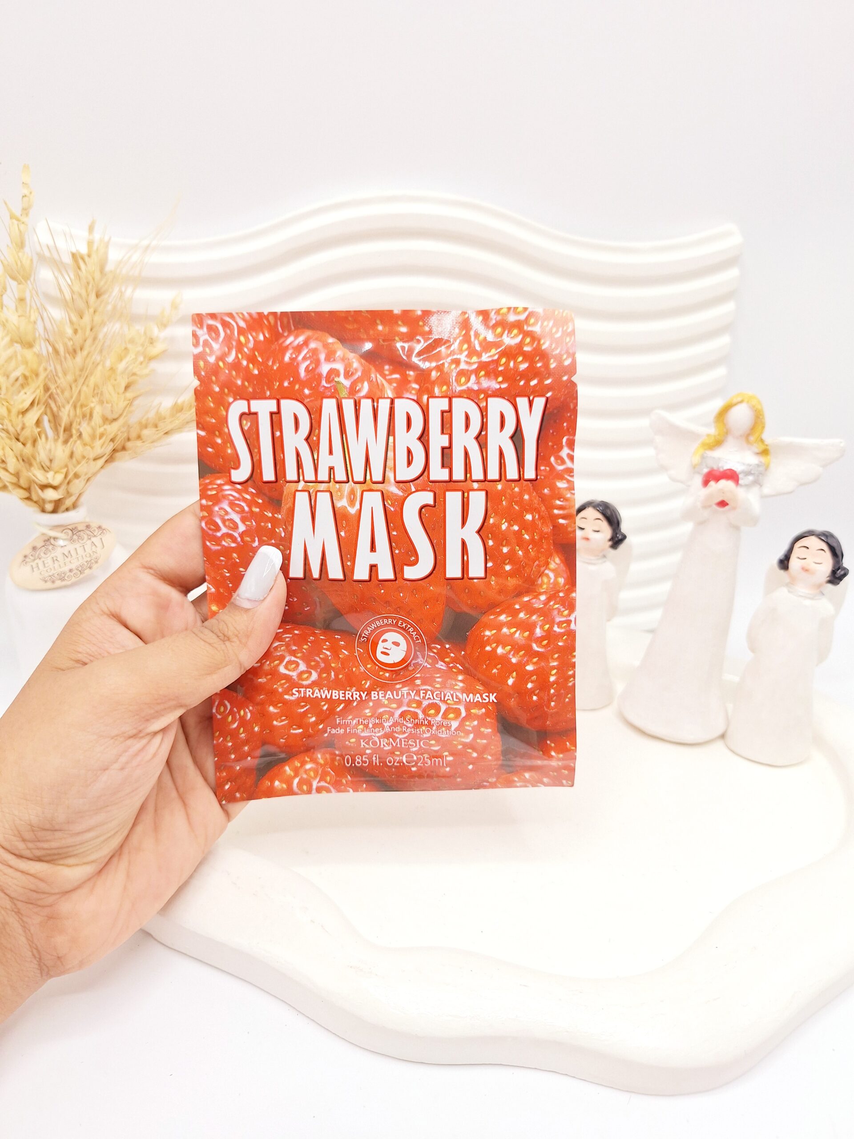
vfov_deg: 73.9
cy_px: 570
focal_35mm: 23
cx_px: 427
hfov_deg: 58.9
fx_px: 757
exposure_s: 1/455
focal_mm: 5.54
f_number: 1.8
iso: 40
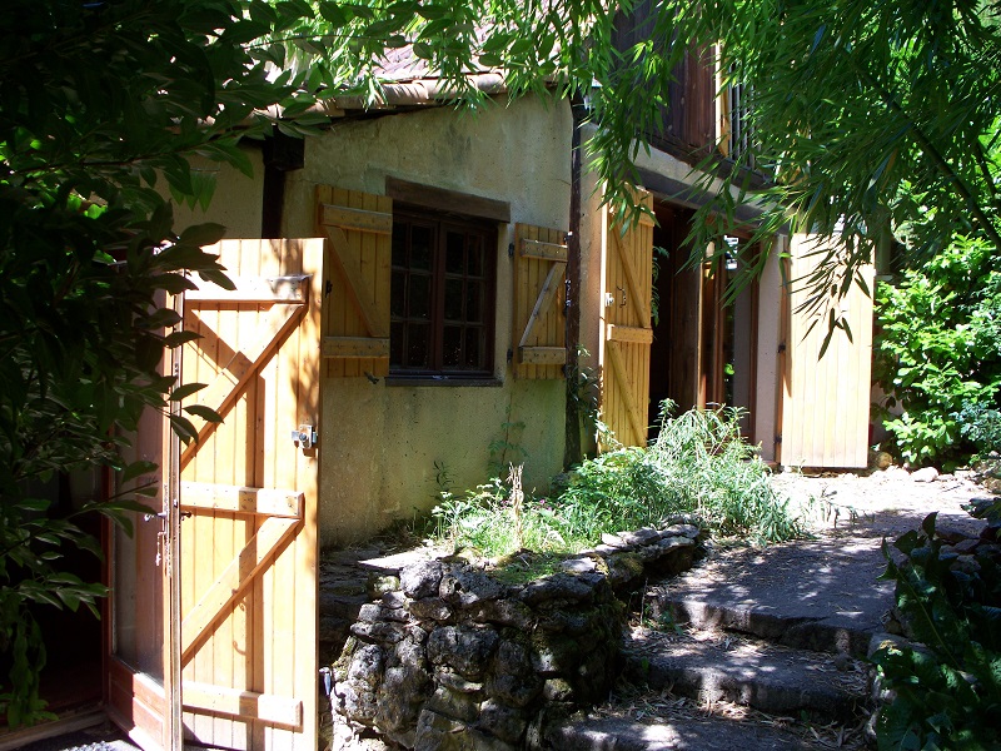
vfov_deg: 39.7
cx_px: 500
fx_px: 1041
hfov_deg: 51.4
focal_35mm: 36
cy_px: 376
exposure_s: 1/125
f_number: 2.8
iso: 64
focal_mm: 7.54
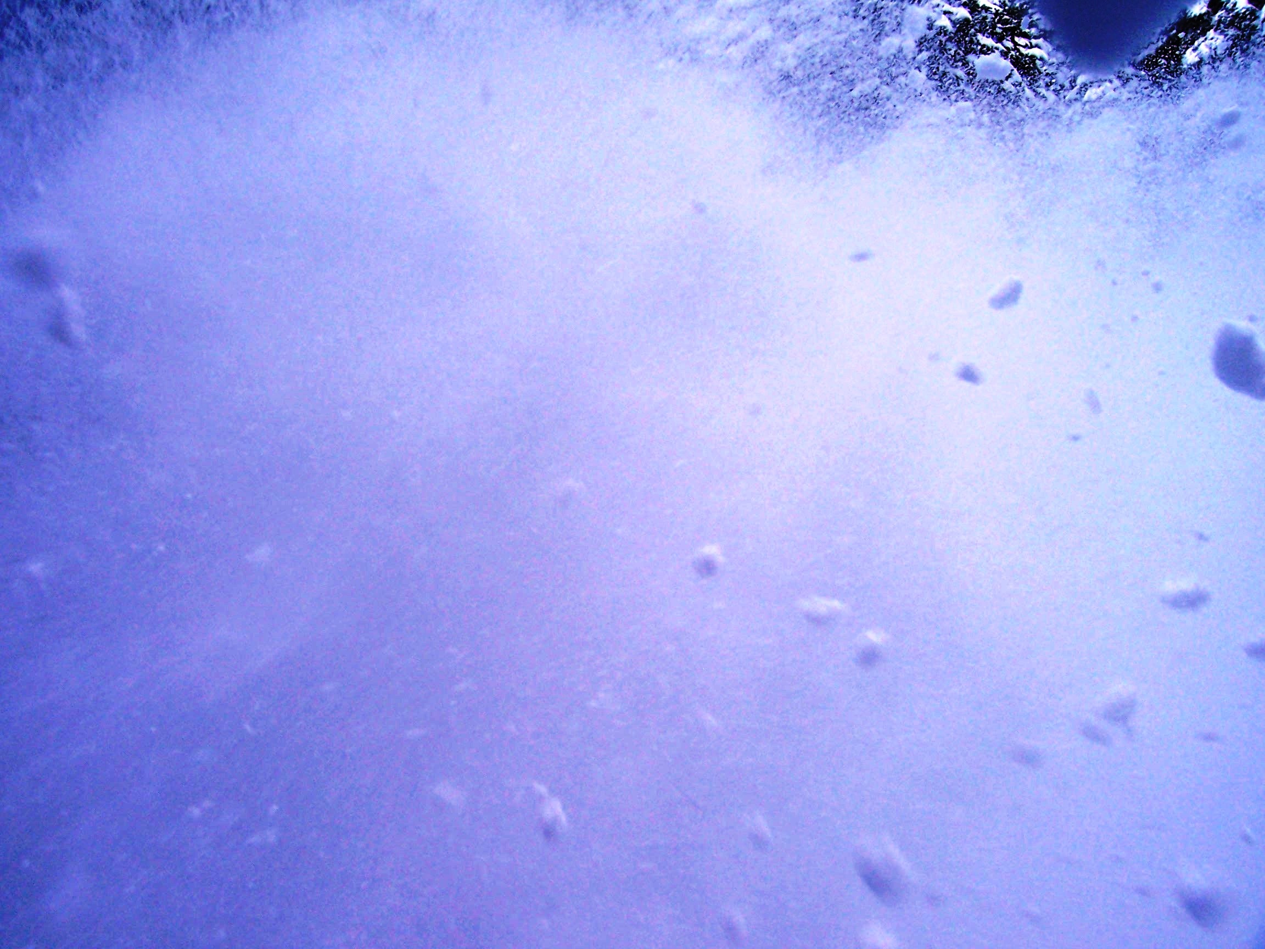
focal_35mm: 34
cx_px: 632
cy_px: 474
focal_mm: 5.6
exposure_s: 1/250
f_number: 5.6
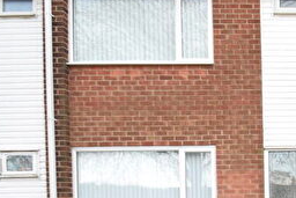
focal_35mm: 41
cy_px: 201
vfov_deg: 30.3
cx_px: 313
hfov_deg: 39.9
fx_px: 337
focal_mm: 10
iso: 360
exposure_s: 1/125
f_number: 5.6
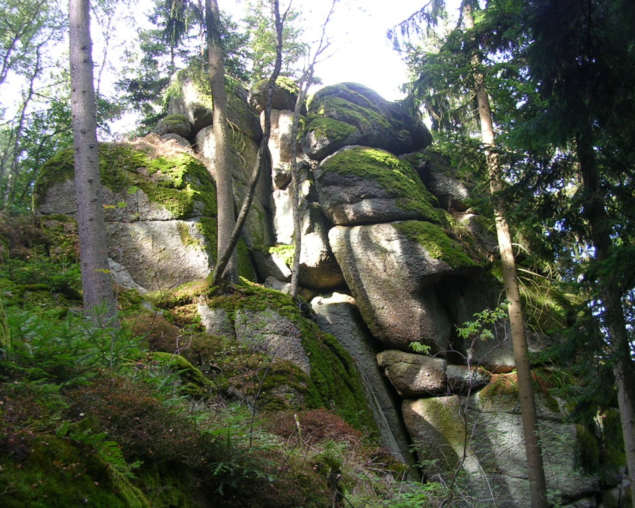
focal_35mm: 40
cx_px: 339
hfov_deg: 45.8
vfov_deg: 37.3
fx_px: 752
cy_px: 253
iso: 50
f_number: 2.8
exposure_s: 1/52.4
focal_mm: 5.8
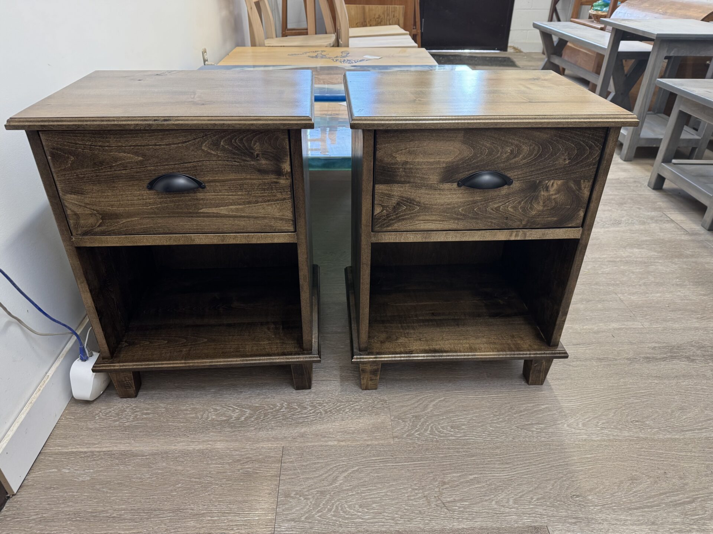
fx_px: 494
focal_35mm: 24
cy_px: 267
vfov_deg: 56.8
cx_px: 356
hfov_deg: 71.6
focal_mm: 6.76
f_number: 1.78
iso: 200
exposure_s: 1/42
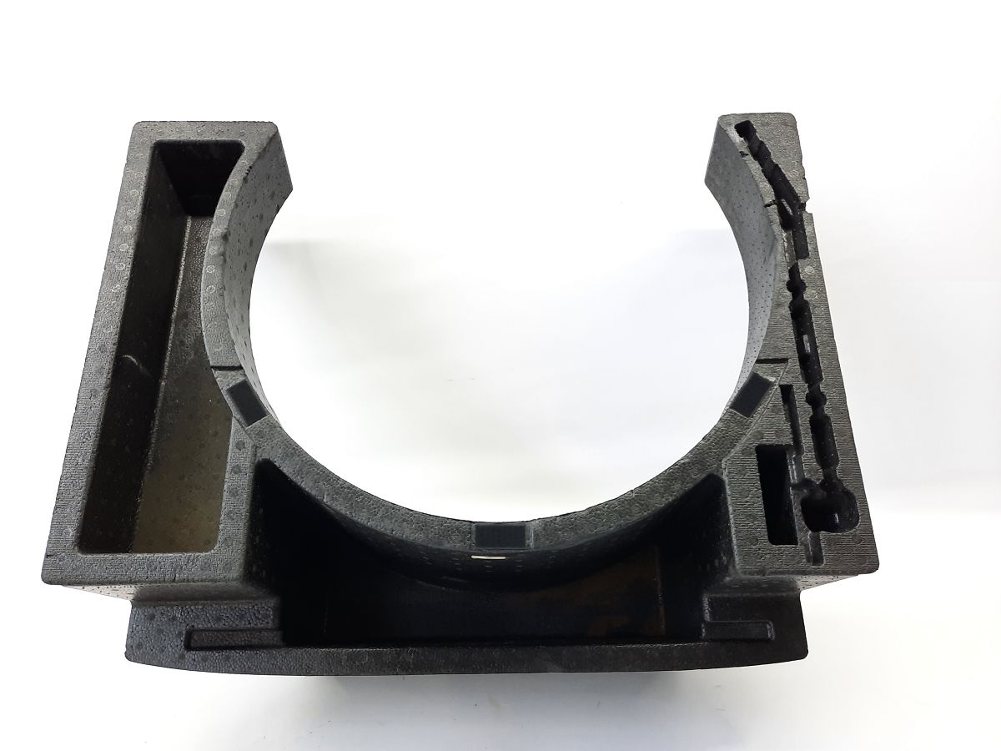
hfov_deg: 69.4
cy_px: 376
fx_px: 723
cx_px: 500
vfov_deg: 54.9
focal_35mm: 25
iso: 125
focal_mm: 4.6
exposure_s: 1/50
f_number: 2
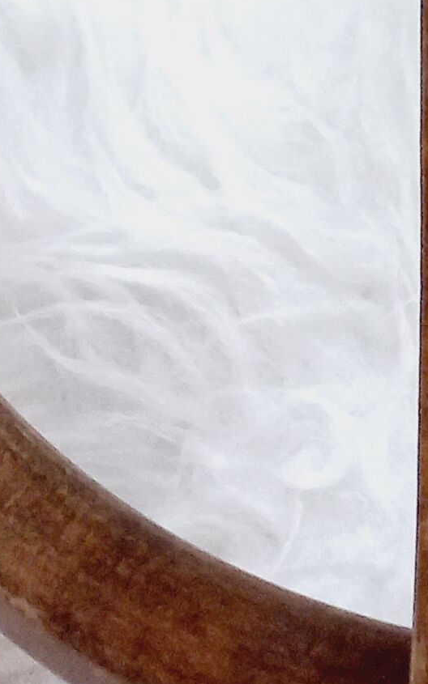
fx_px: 2707
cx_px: 862
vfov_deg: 11.9
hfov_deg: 8.6
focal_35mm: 145
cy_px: -911
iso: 160
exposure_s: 1/33
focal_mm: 4.6
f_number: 1.8
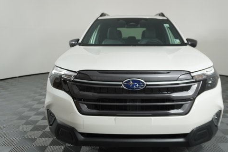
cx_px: 127
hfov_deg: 58.6
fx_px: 203
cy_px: 89
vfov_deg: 41.0
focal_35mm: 32
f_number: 4
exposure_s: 1/160
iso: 200
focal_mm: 16
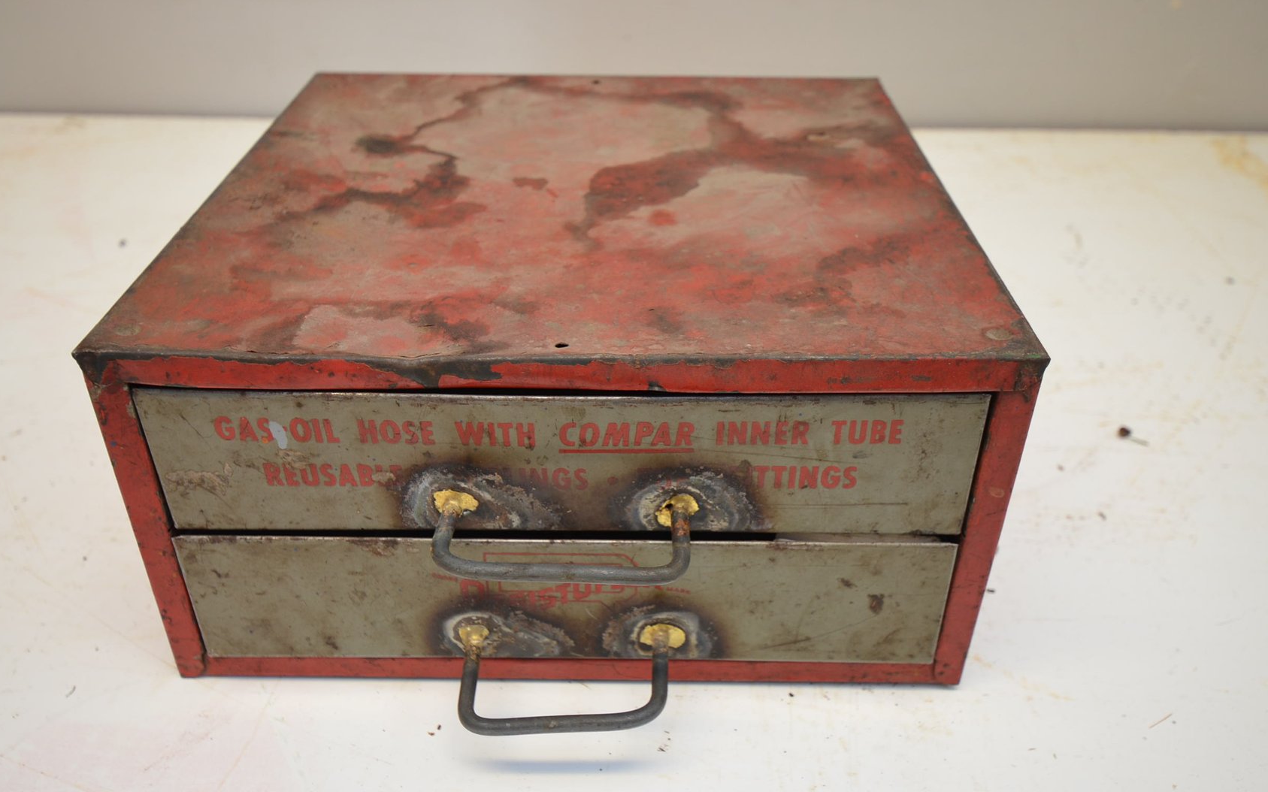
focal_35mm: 31
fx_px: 1071
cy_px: 413
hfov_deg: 61.2
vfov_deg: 40.6
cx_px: 625
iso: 450
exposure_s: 1/60
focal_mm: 20
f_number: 4.5
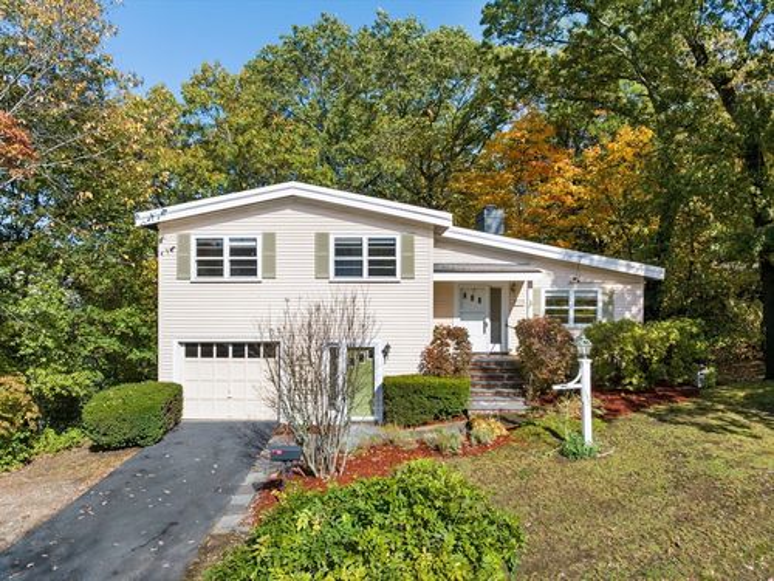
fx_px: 537
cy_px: 290
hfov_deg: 71.6
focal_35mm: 24
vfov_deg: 56.8
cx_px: 387
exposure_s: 1/640
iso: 100
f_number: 4.5
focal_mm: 12.29
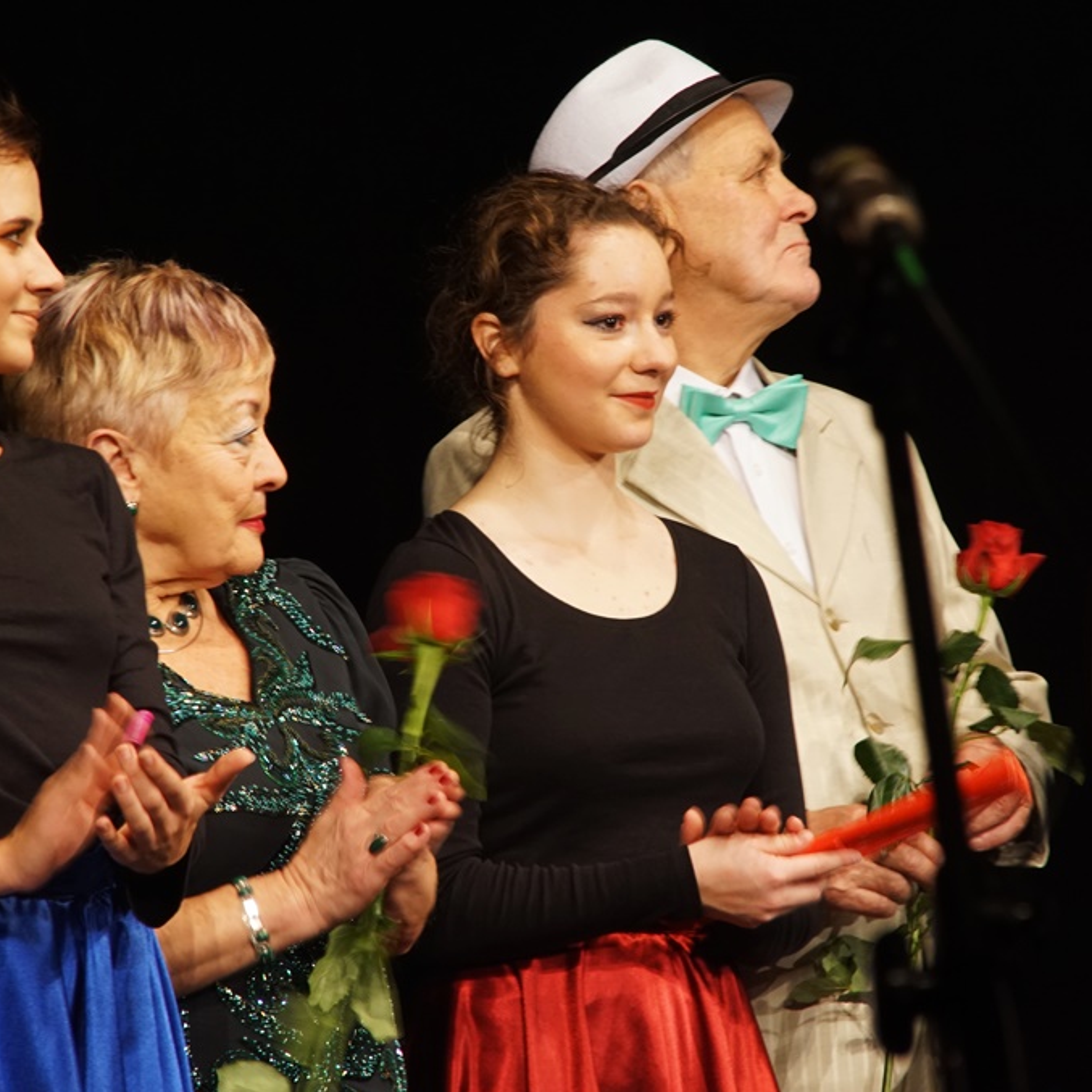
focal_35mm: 384
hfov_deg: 4.6
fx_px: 13705
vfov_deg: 4.6
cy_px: 547
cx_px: 548
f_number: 10
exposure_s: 1/20
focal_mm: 200
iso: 1000
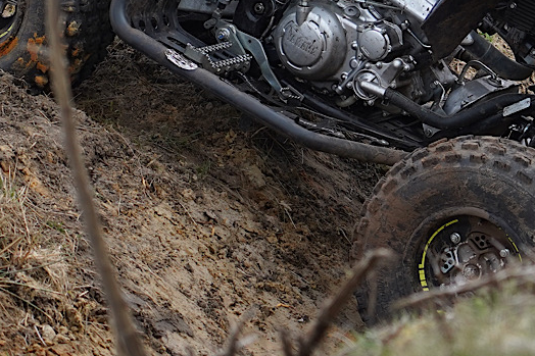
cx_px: 454
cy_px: -69
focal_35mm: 385
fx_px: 5719
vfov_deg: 3.6
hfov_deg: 5.3
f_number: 4
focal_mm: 105
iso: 250
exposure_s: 1/160
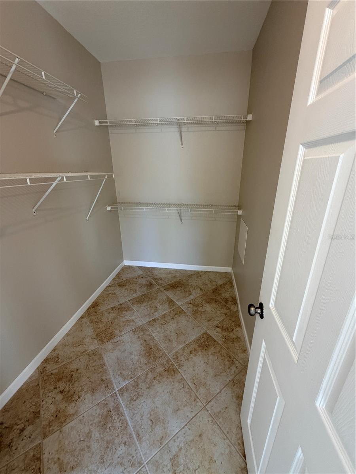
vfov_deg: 102.1
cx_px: 178
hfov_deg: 85.7
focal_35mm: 14
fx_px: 192
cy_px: 237
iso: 320
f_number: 2.2
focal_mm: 2.22
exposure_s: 1/119
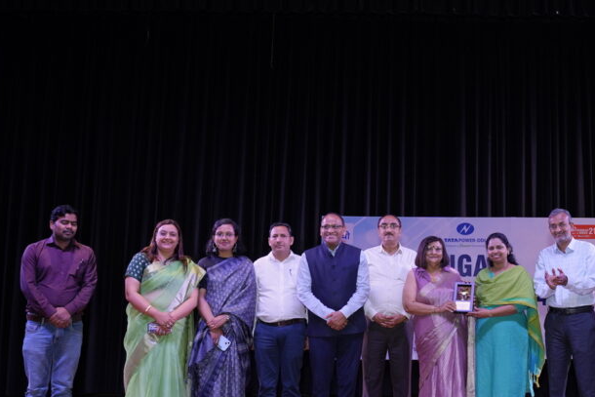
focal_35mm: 47
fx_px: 777
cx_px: 488
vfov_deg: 28.6
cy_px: 232
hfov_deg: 40.0
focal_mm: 28
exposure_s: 1/160
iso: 1250
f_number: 5.6
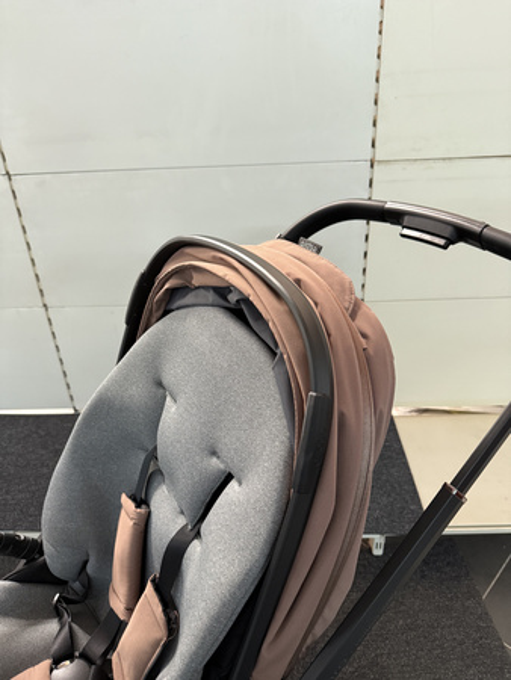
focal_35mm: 24
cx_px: 256
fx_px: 472
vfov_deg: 71.6
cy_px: 340
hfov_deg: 56.9
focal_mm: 6.76
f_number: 1.78
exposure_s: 1/50
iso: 500
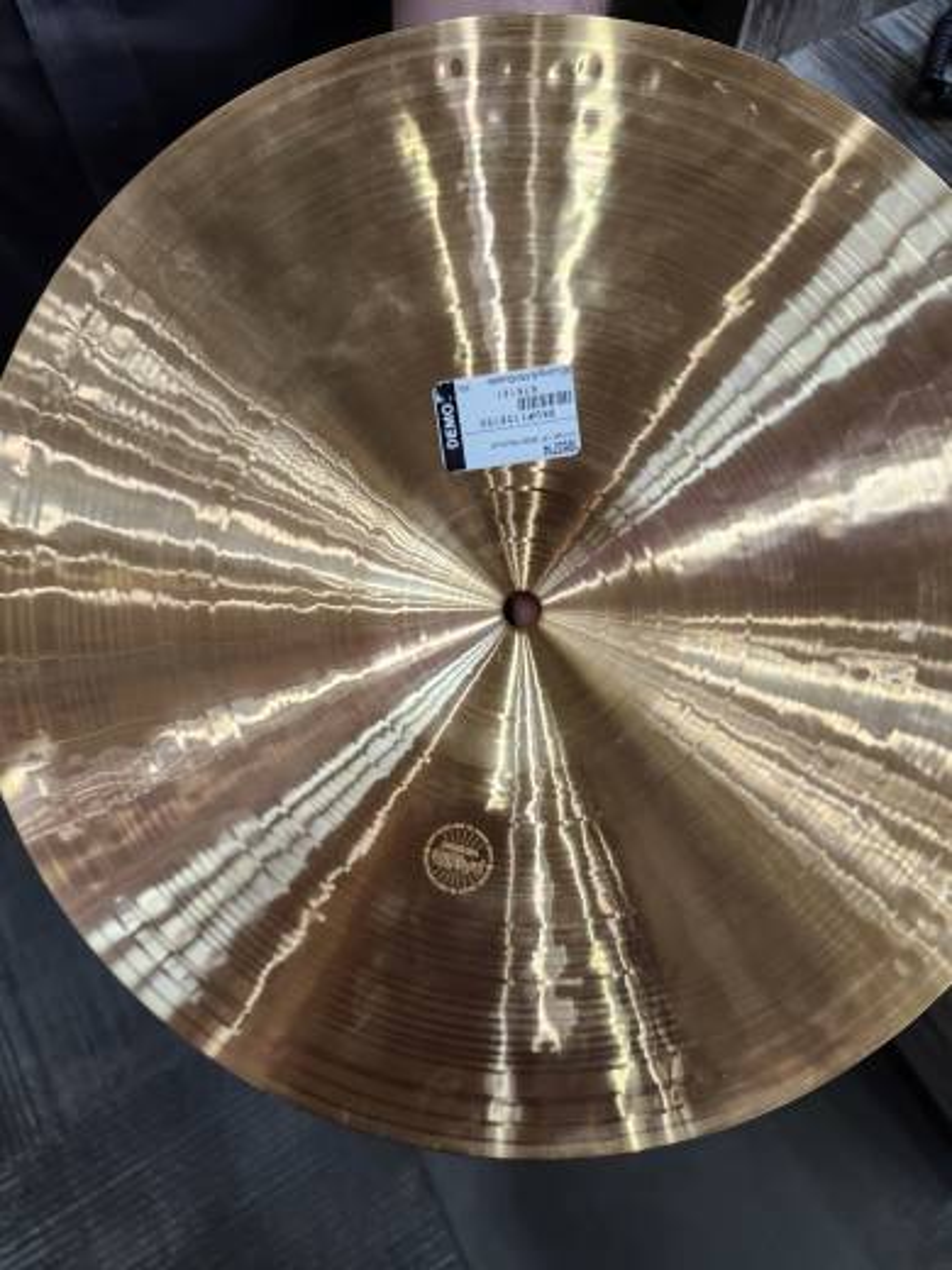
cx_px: 476
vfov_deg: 73.9
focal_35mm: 23
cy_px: 635
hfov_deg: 58.9
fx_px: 843
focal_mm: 5.54
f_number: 1.8
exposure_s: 1/120
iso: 160
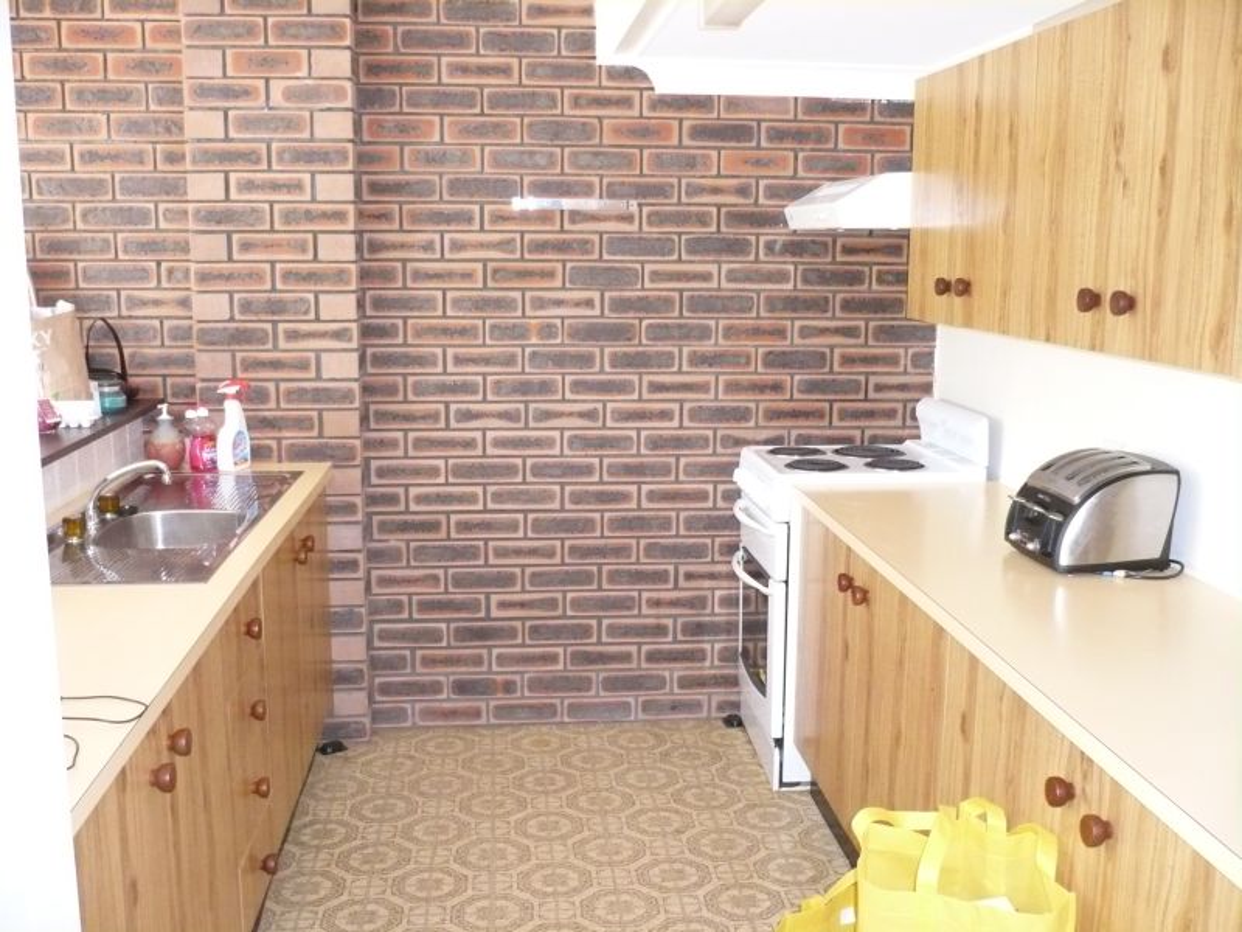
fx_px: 1256
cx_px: 621
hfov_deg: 52.6
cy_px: 466
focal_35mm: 35
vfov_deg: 40.7
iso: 640
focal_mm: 5.8
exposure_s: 1/30
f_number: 2.8
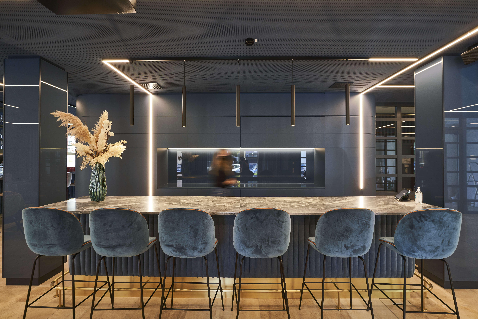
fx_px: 226
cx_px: 239
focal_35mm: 17
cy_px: 160
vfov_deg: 70.5
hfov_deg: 93.3
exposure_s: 1/5
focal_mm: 17
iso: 200
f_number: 8
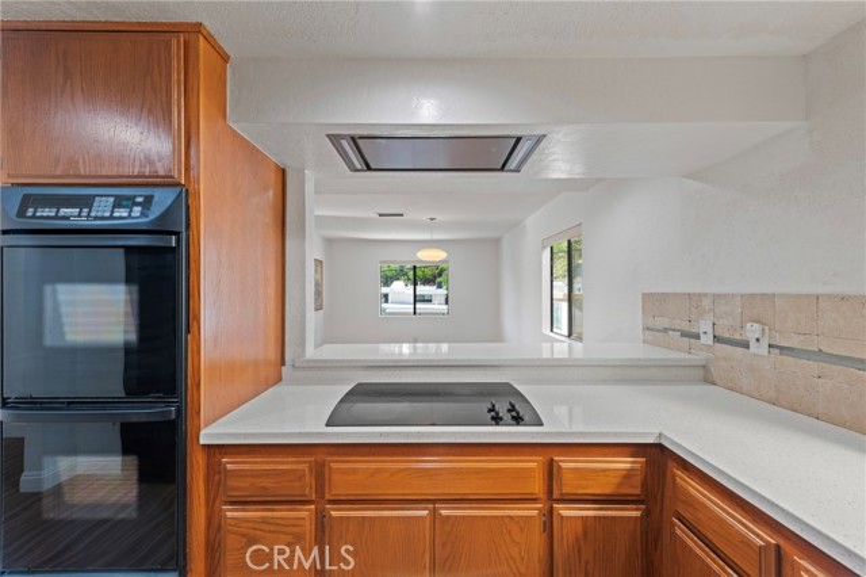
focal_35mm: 14
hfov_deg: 104.3
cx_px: 433
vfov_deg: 81.1
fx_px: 337
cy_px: 288
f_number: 9.5
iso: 200
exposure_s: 1/6
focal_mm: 14
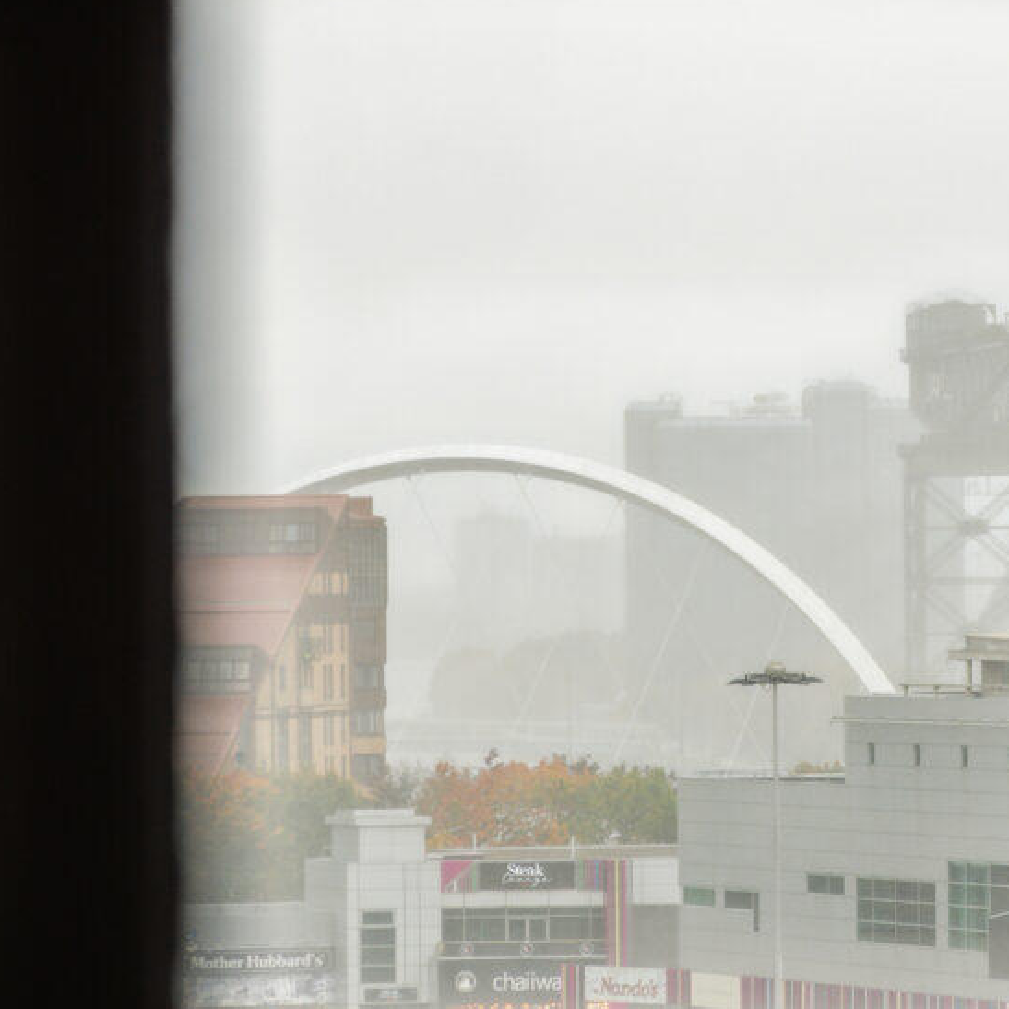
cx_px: 919
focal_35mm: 251
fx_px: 8271
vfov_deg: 7.0
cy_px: 534
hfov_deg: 7.0
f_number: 4
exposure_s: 1/200
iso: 200
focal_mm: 105
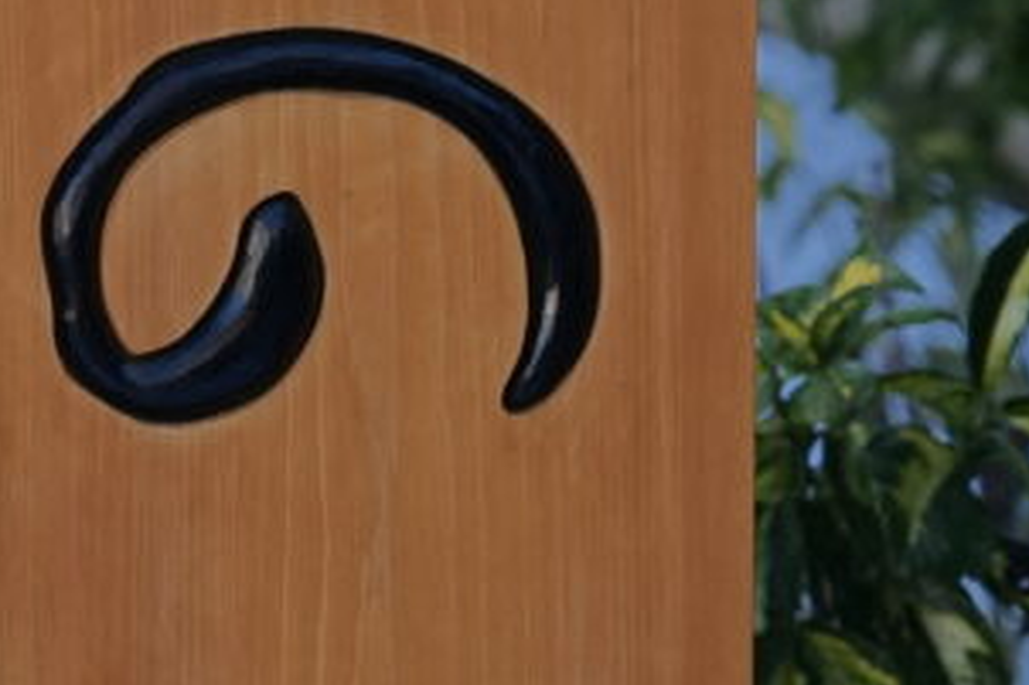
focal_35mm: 445
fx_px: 12712
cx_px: -463
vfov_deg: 3.1
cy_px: -481
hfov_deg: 4.6
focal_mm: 70
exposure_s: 1/320
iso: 100
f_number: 3.5
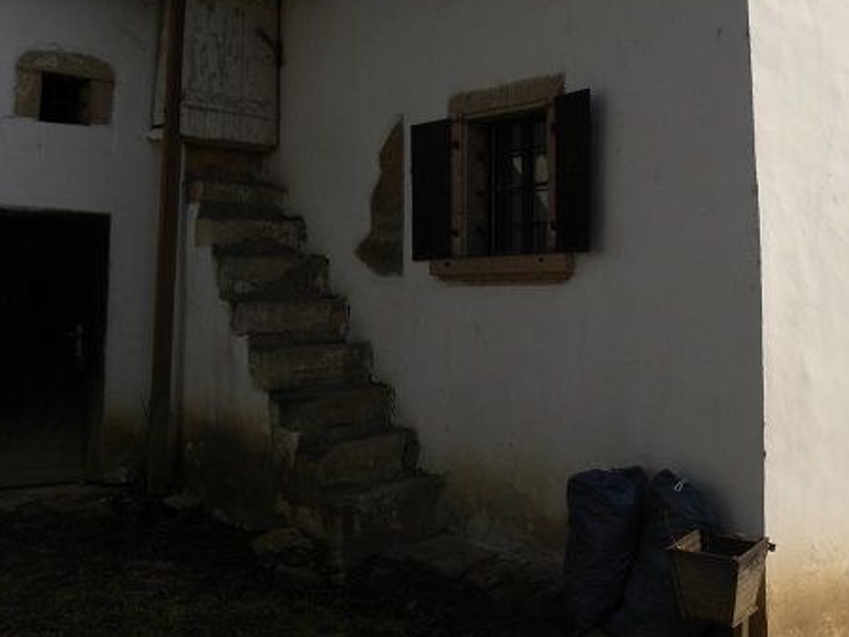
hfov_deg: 42.6
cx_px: 526
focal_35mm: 44
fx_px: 1079
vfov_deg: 32.4
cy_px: 183
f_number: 6.3
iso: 64
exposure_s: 1/380
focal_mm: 4.6
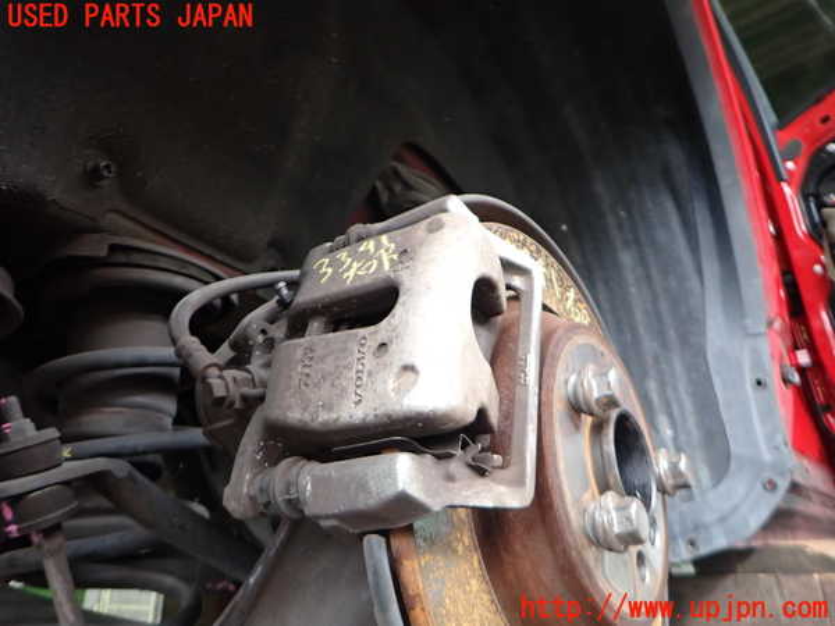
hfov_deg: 69.4
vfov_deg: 54.9
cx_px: 418
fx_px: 603
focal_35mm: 25
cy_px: 313
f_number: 2
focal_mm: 4.5
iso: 320
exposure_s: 1/30
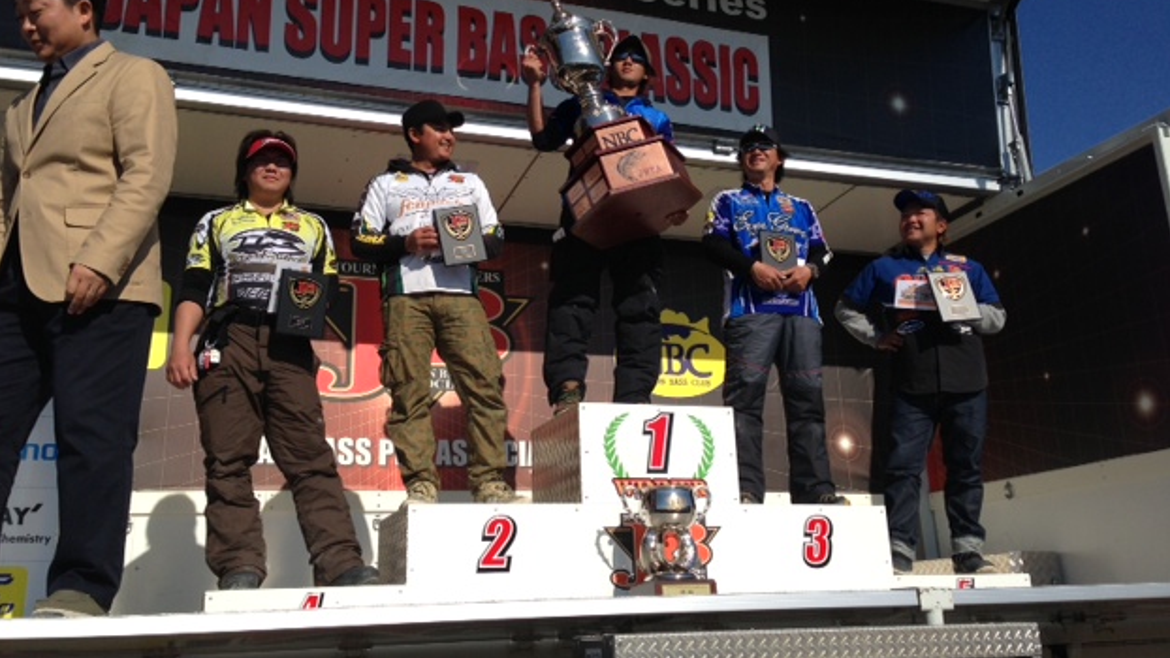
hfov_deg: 54.0
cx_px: 570
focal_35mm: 37
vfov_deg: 31.9
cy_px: 273
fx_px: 1148
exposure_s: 1/3012
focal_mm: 4.13
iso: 50
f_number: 2.4
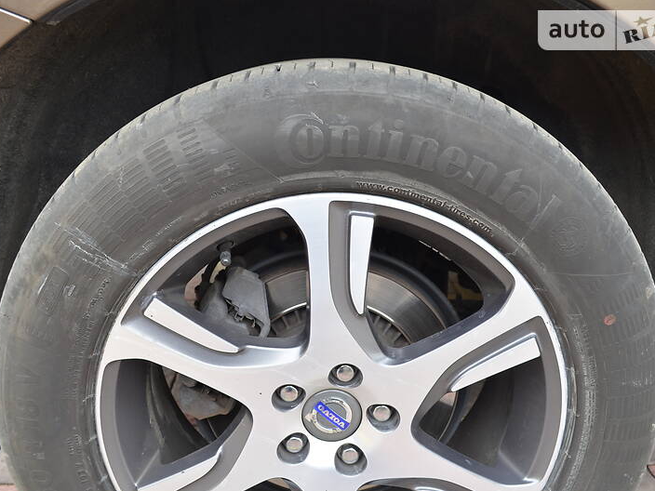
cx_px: 314
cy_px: 246
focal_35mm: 36
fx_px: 681
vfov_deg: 39.7
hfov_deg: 51.3
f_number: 5.6
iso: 160
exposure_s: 1/60
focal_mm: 22
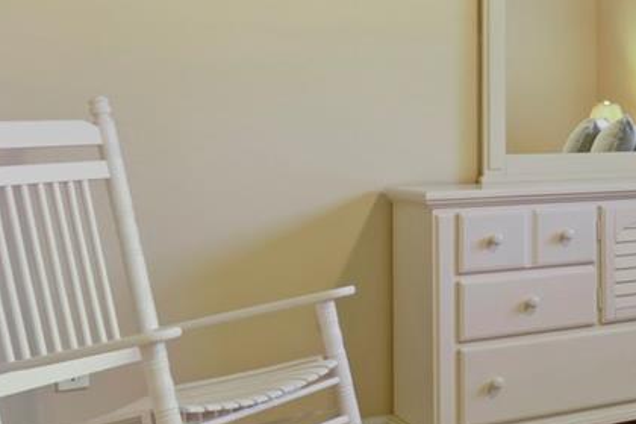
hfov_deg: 23.3
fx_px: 1111
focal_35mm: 63
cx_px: 1028
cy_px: 150
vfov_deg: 21.5
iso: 250
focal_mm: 11
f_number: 9
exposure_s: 1/100
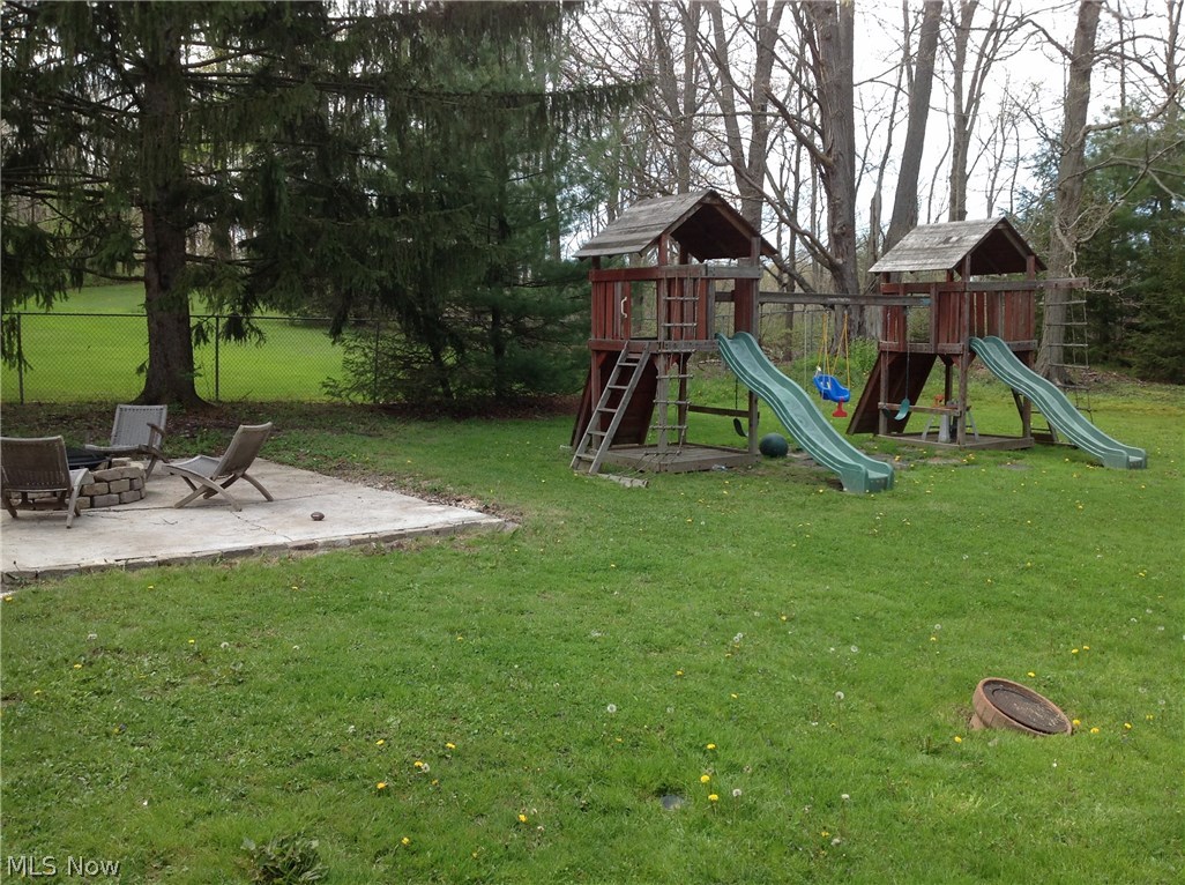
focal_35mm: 35
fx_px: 1196
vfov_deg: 40.6
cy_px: 442
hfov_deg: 52.7
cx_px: 592
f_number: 2.4
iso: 50
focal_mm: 4.28
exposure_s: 1/378
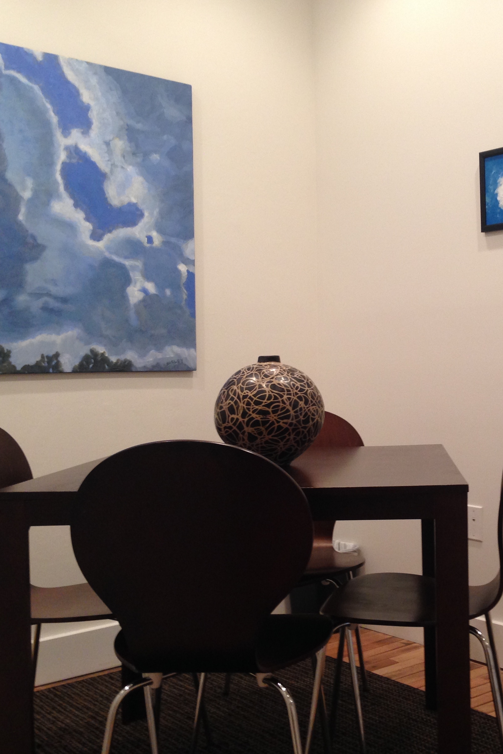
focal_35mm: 46
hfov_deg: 28.7
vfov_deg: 42.7
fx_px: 964
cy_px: 377
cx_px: 391
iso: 100
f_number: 2.4
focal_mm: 4.12
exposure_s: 1/20
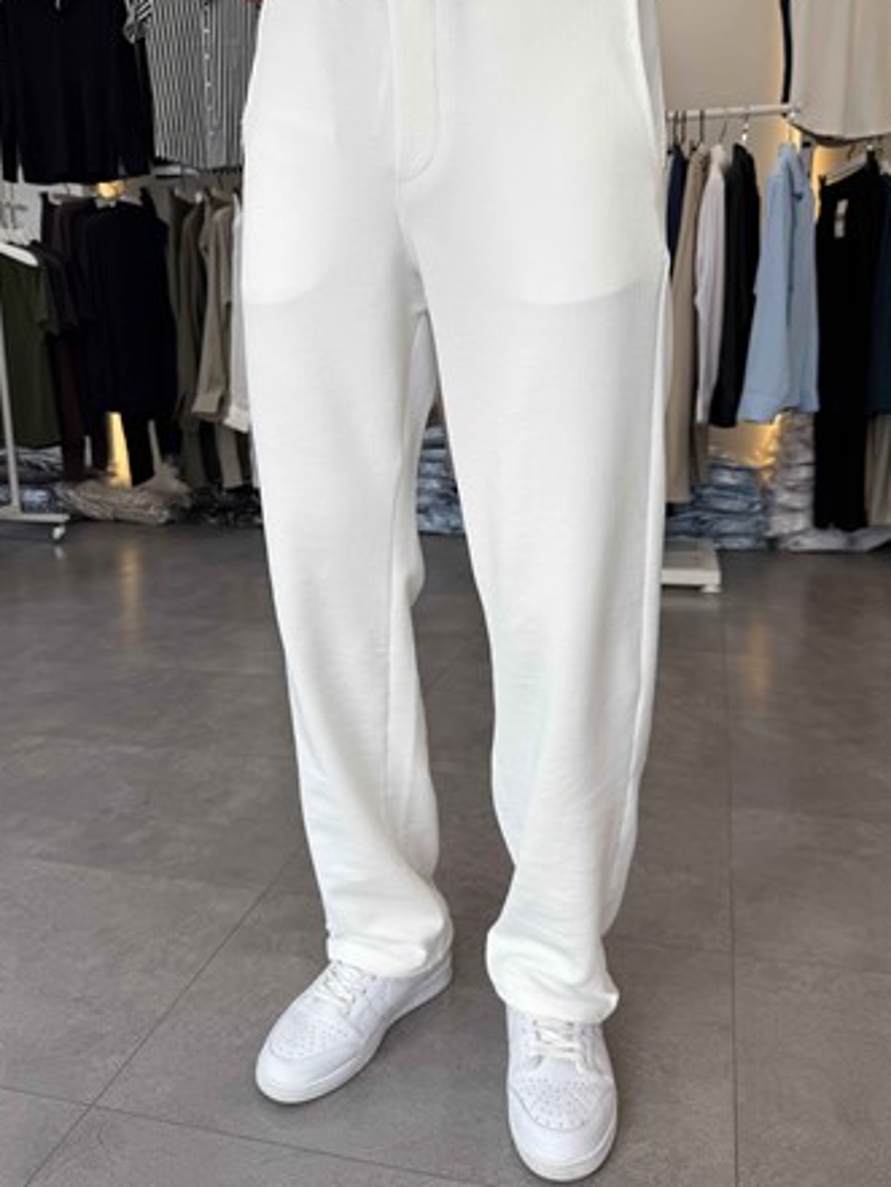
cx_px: 455
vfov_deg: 61.6
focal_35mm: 29
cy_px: 548
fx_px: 995
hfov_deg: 48.2
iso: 80
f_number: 1.78
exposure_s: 1/627
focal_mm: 6.76
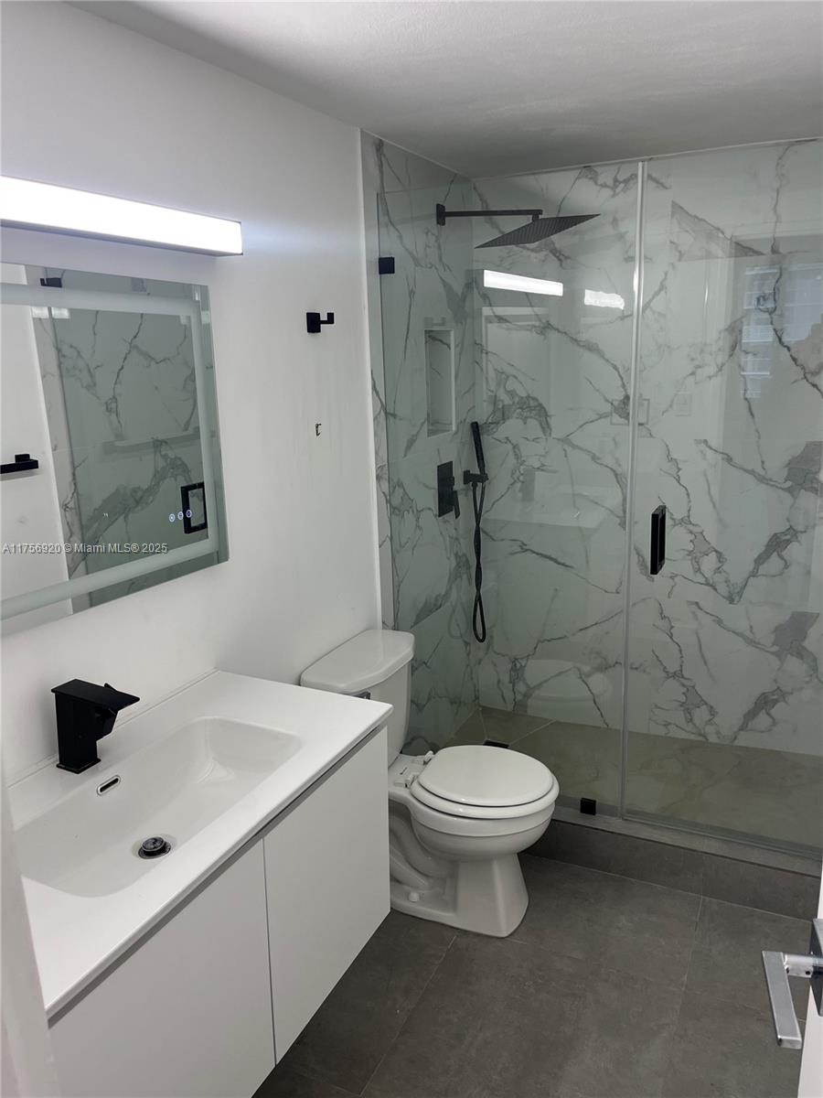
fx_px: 824
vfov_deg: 67.3
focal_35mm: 26
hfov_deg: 53.1
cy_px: 549
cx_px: 412
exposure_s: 1/120
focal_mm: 5.1
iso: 40
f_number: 1.6
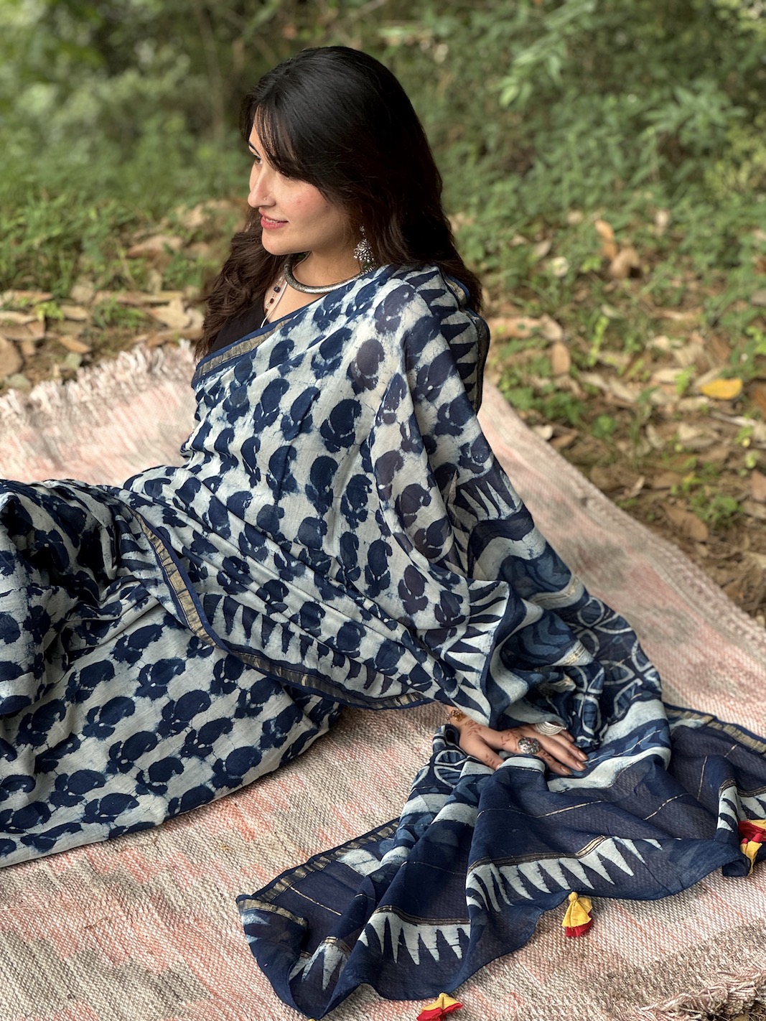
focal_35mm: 77
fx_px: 2271
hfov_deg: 19.1
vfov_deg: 25.3
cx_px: 383
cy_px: 510
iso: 200
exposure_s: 1/63
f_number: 2.8
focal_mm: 9
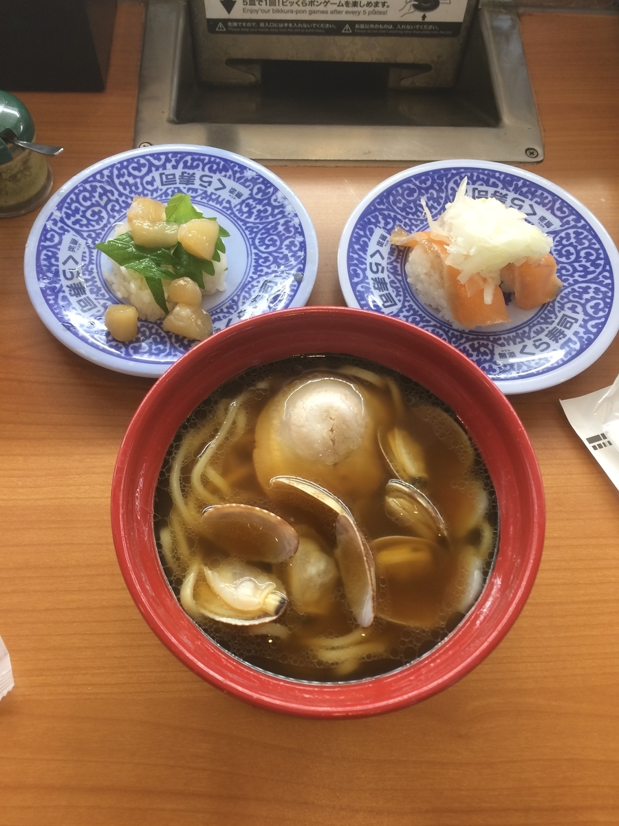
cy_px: 413
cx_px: 310
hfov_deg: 48.2
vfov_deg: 61.7
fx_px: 691
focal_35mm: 29
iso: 40
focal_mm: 4.15
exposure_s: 1/30
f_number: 2.2
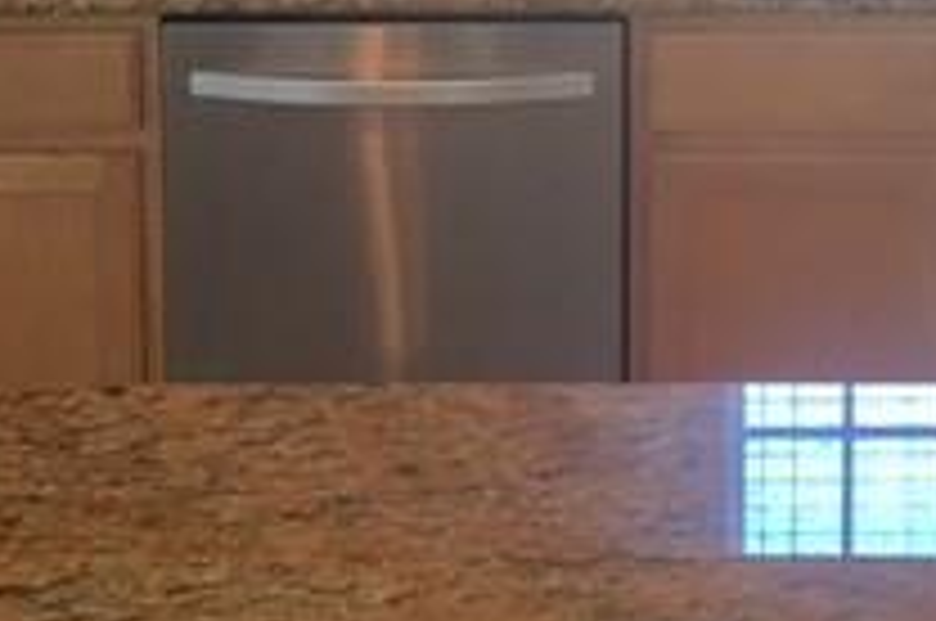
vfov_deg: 14.0
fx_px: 2414
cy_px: -230
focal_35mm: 93
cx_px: 526
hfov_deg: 21.9
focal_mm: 4.15
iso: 32
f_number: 2.2
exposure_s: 1/30
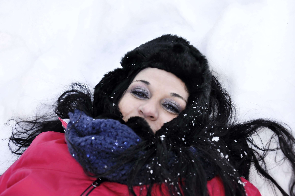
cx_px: 148
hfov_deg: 41.2
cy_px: 98
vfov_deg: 28.0
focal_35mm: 48
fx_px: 393
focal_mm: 32
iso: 200
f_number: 5.6
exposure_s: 1/200
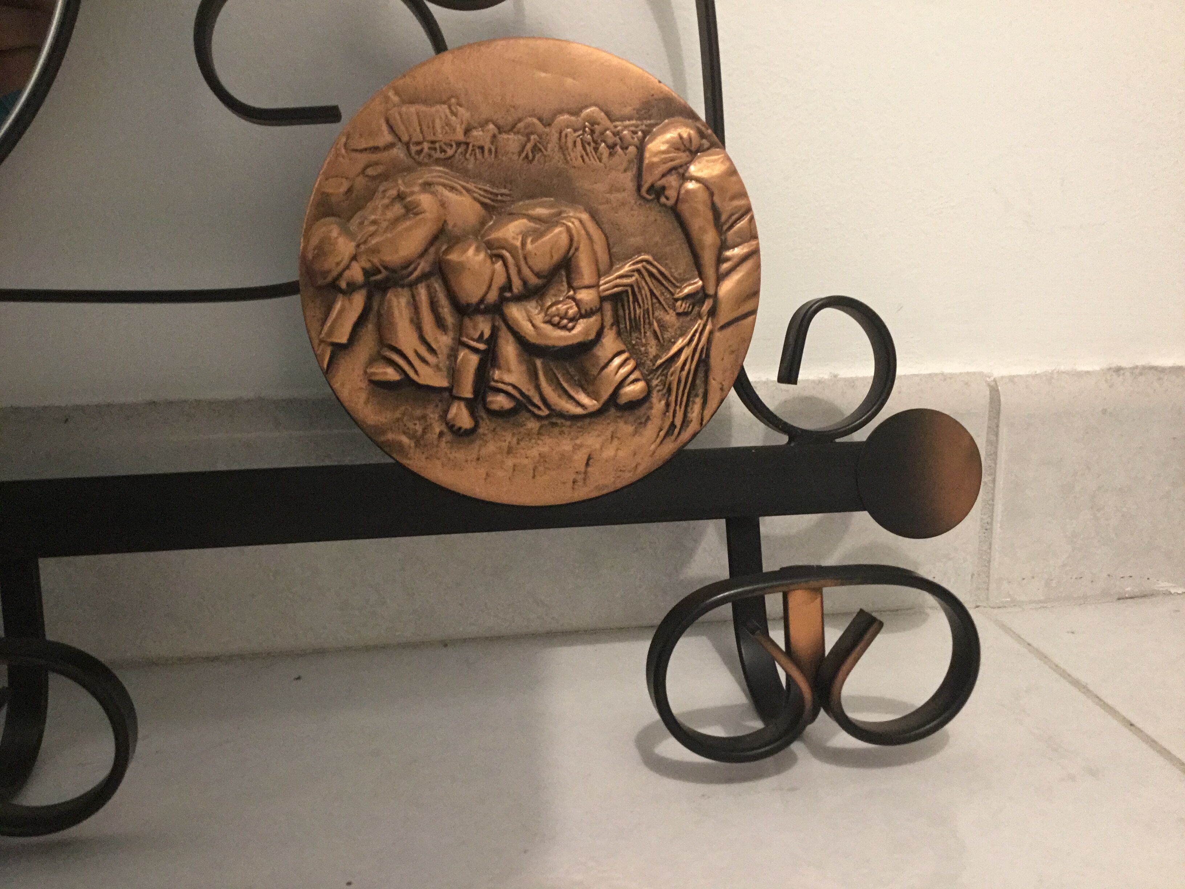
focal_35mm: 31
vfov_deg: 45.4
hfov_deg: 58.4
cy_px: 444
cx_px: 592
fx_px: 1061
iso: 200
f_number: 2.4
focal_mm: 3.3
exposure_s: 1/17
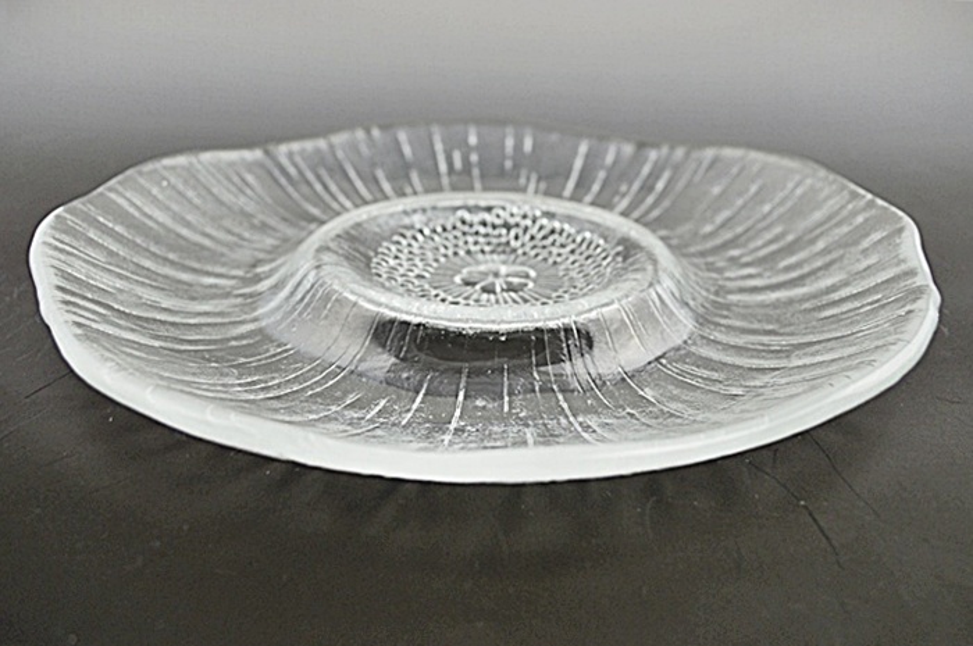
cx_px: 486
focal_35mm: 36
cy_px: 323
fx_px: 972
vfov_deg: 36.8
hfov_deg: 53.2
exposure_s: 1/80
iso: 400
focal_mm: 24
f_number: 4.2
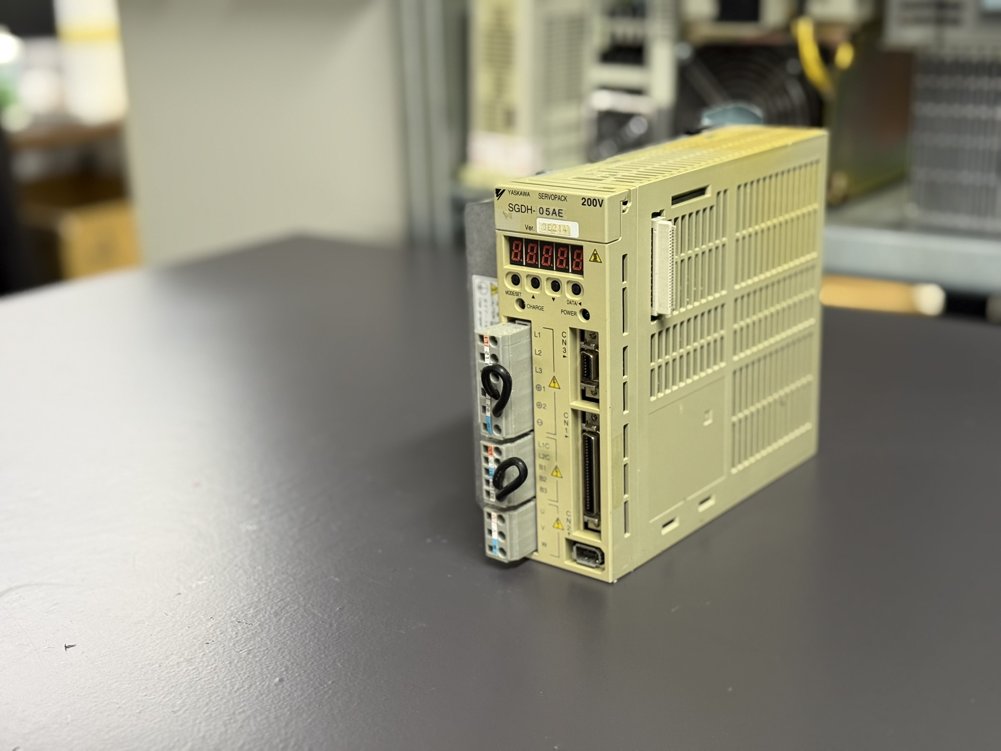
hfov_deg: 39.7
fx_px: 1388
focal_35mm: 48
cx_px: 500
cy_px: 376
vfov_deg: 30.3
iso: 200
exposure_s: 1/50
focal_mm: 6.76
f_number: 1.78
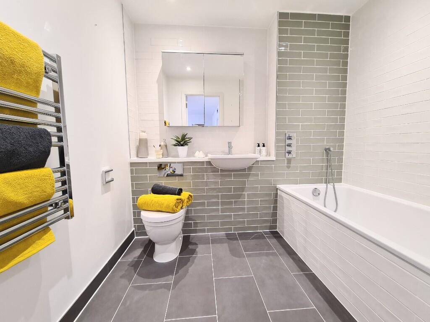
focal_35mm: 13
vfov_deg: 89.9
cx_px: 215
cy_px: 161
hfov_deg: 106.2
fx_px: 161
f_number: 2.2
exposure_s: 1/50
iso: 160
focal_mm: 2.2
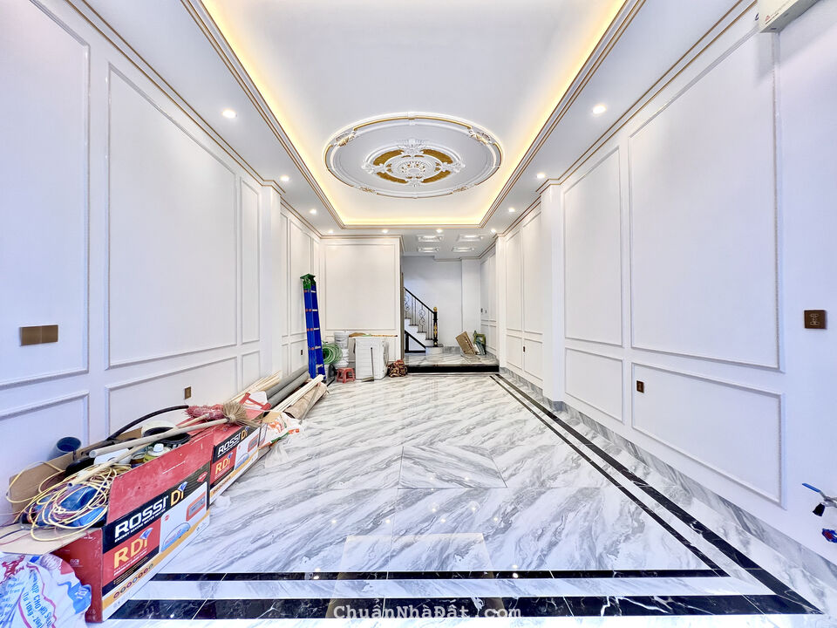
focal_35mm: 13
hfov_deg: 106.2
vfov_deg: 89.9
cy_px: 314
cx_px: 418
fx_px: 314
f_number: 1.8
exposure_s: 1/100
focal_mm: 1.57
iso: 160
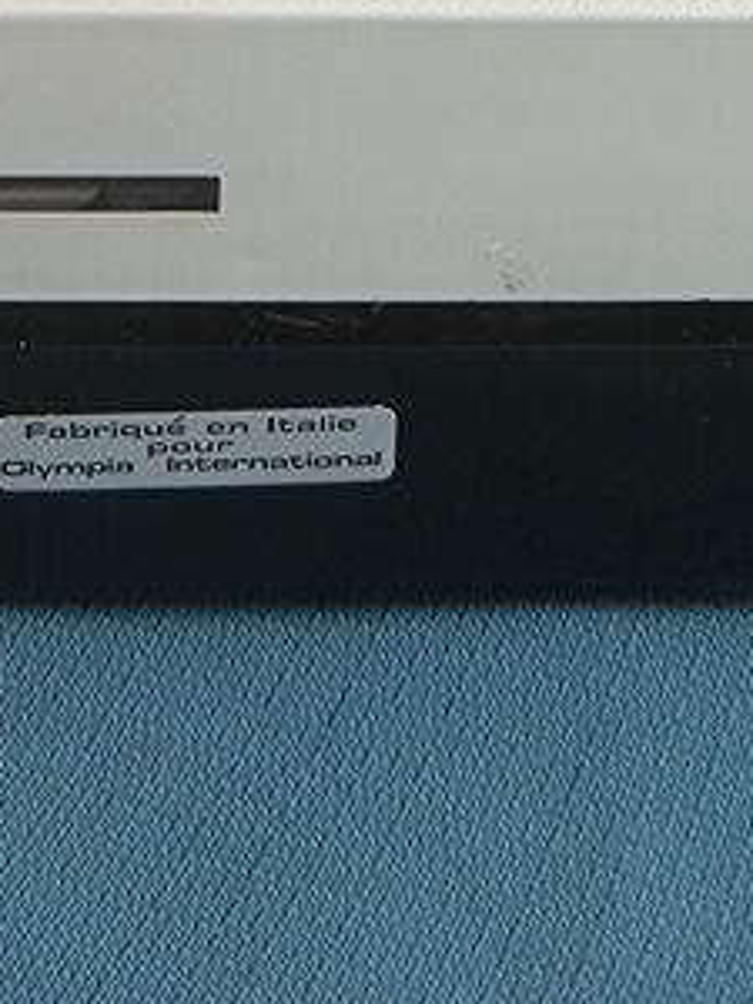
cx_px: 120
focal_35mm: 96
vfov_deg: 19.8
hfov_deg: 15.3
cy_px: 7
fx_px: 2784
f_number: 3.6
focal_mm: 6.5
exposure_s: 1/320
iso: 80
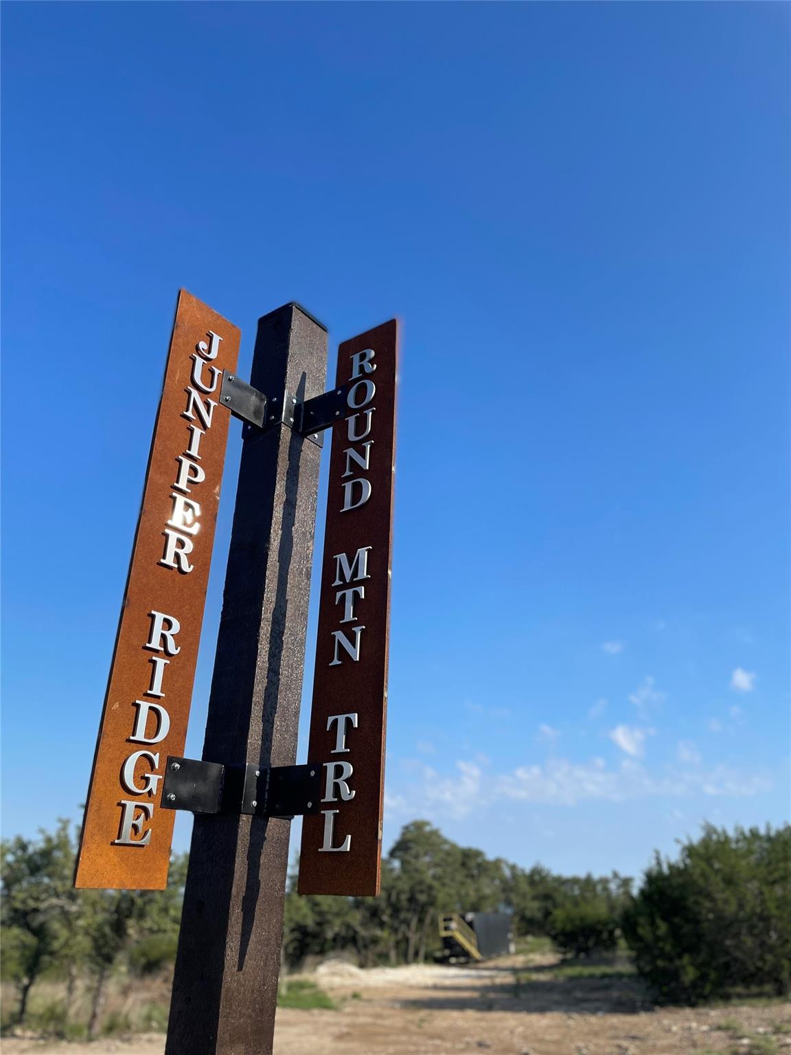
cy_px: 528
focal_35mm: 26
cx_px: 396
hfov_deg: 53.1
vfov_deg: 67.3
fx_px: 792
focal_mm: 4.2
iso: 50
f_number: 1.6
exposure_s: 1/3861
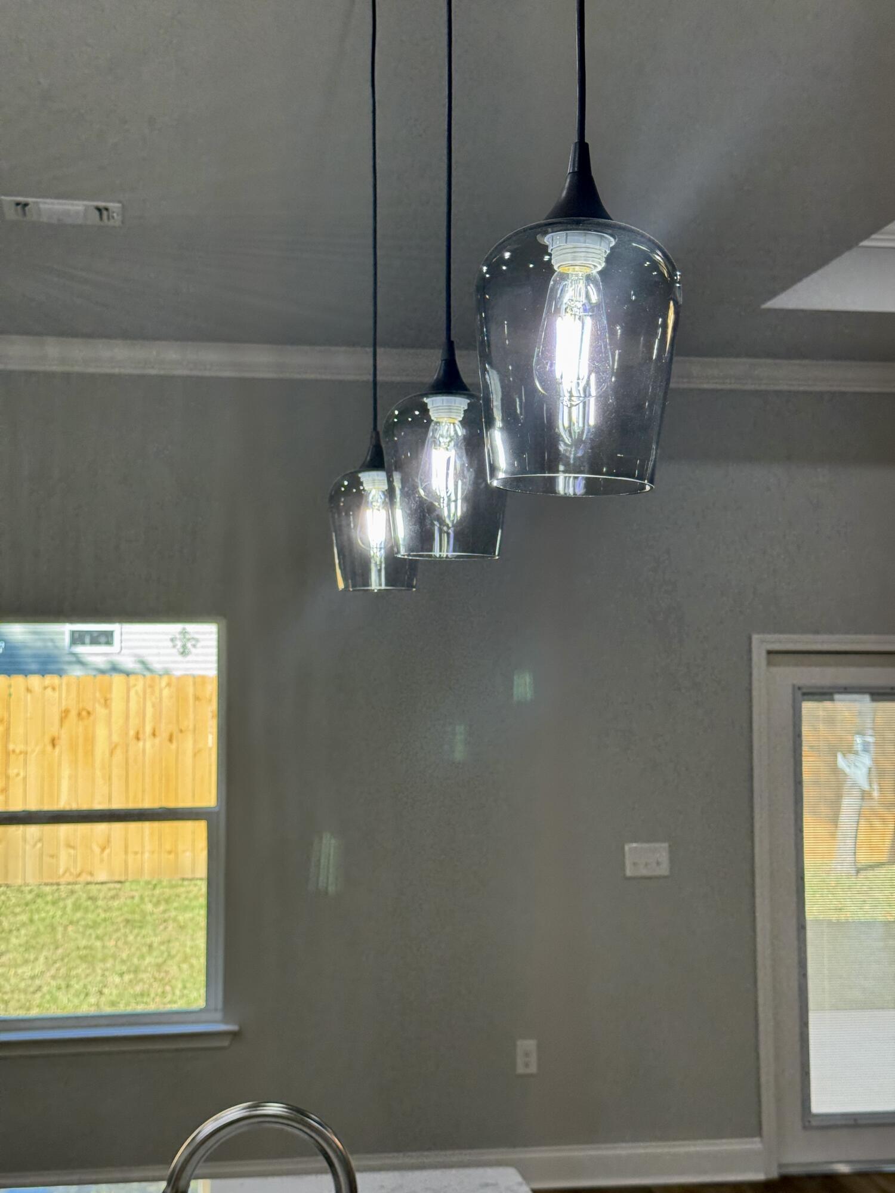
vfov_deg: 39.7
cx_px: 448
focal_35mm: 48
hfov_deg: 30.3
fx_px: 1655
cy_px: 596
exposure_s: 1/146
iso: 100
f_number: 1.78
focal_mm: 6.76
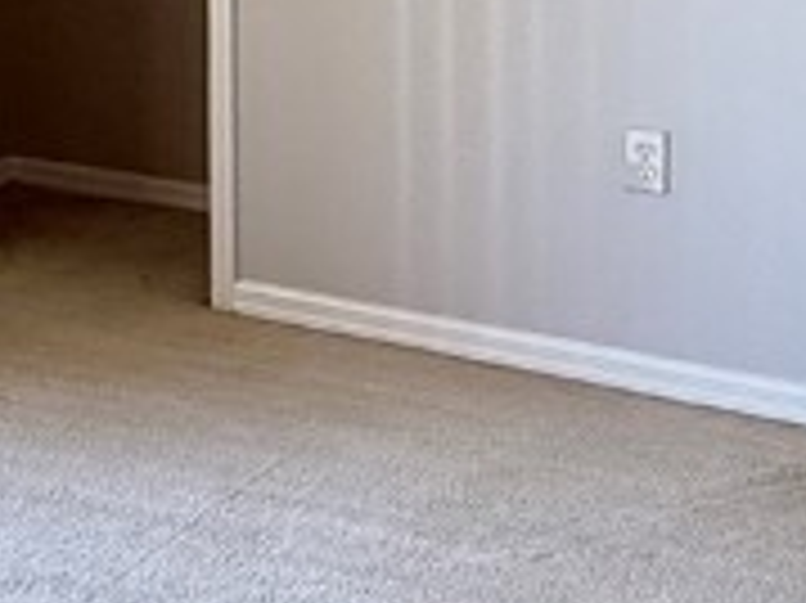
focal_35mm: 80
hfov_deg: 22.1
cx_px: -225
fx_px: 1861
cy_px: -194
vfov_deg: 17.2
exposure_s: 1/60
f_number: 2.2
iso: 320
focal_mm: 2.22
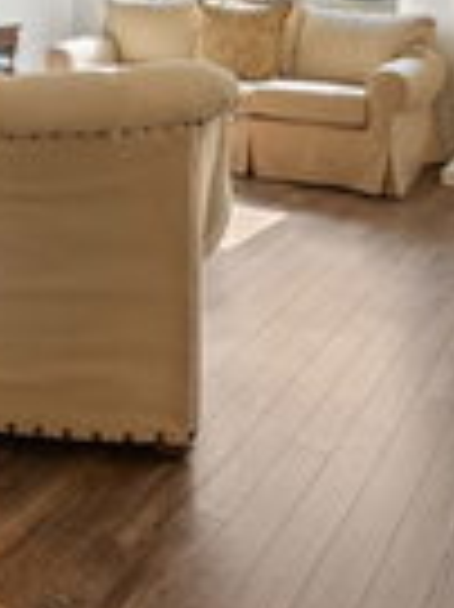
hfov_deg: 28.4
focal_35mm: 48
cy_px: -54
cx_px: 4
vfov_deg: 34.5
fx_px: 841
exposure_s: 1/5
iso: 200
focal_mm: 14
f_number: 8
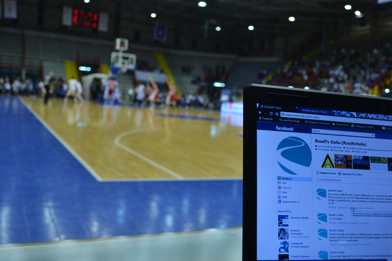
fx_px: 392
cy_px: 130
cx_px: 196
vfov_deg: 36.9
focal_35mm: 36
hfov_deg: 53.1
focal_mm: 24
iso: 800
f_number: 5.6
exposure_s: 1/125
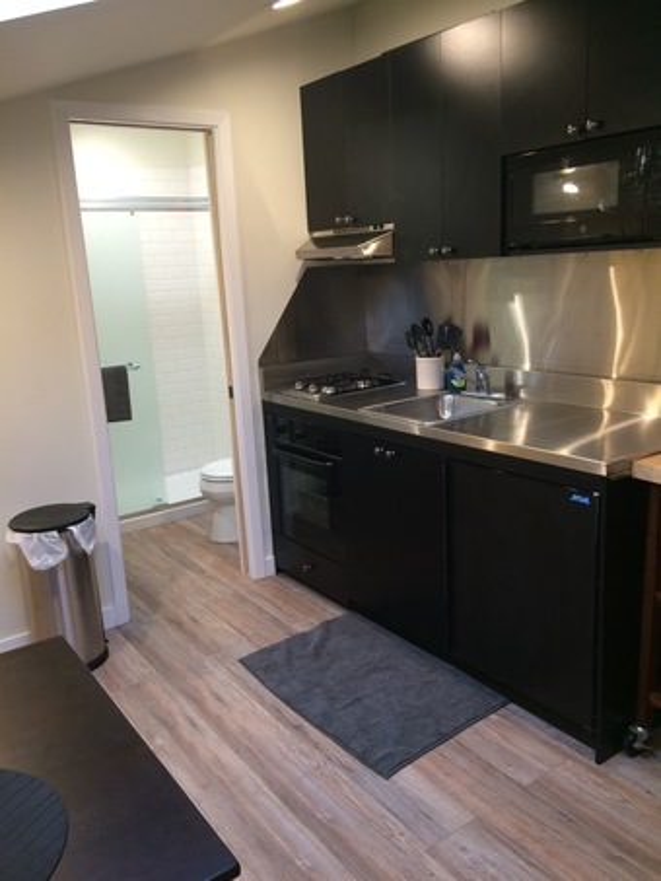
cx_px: 330
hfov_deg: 48.2
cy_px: 440
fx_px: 738
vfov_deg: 61.6
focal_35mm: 29
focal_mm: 4.15
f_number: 2.2
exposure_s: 1/30
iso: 80
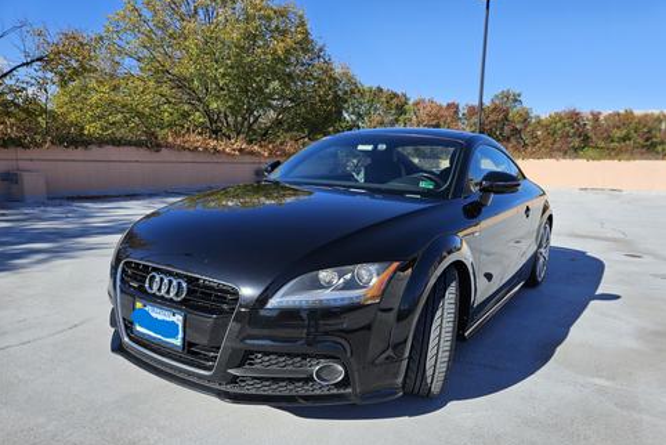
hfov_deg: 71.5
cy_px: 257
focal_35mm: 25
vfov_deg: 51.1
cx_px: 345
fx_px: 463
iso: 32
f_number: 1.8
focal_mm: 5.4
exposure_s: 1/1663
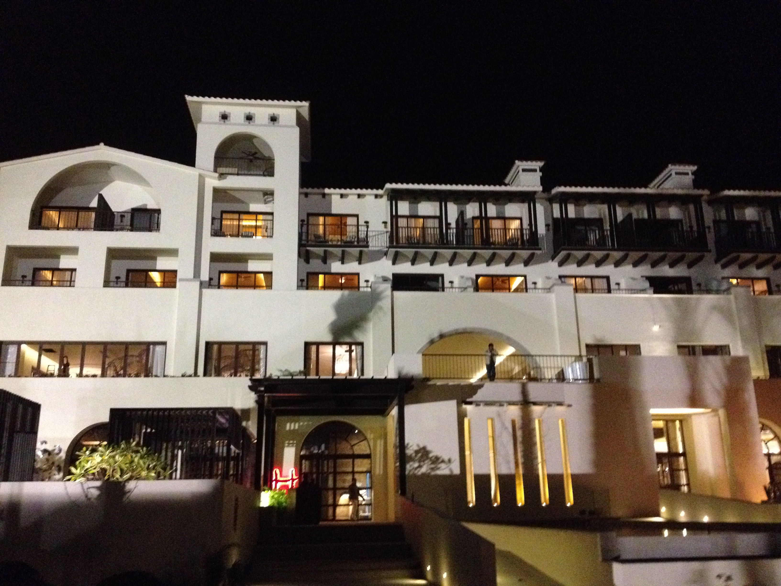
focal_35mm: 35
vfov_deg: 40.7
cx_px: 390
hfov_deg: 52.6
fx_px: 790
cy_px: 293
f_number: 2.4
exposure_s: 1/15
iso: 800
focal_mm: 4.28
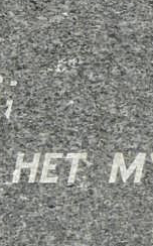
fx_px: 3631
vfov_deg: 3.9
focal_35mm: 543
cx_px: -275
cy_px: -59
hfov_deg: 2.4
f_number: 5.6
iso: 100
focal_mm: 14.5
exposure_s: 1/250
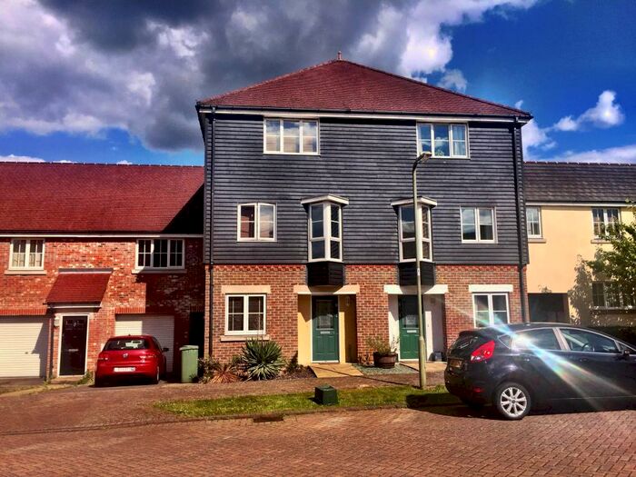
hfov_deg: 61.7
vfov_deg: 48.2
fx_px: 533
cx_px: 318
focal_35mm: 29
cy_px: 238
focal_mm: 4.15
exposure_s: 1/3300
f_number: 2.2
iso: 32
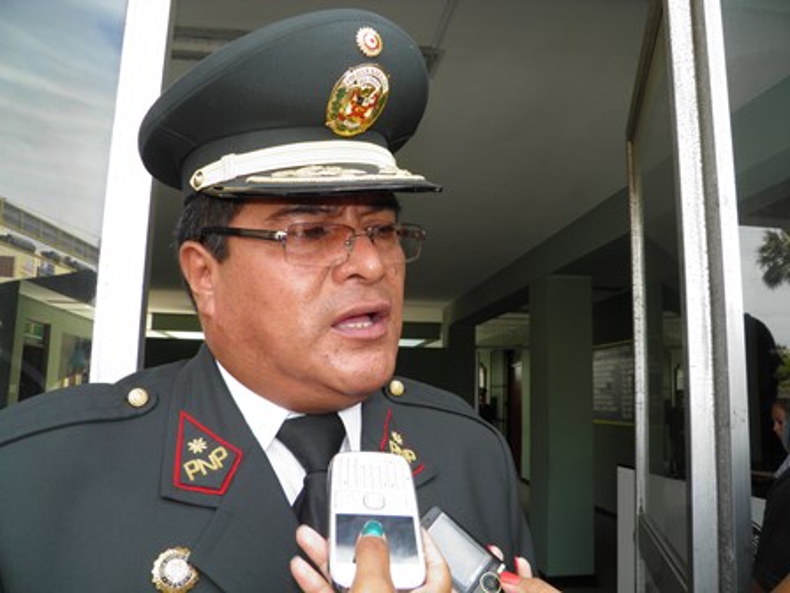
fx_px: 639
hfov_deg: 63.4
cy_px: 296
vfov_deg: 49.7
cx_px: 395
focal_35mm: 28
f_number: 4.5
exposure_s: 1/60
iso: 50
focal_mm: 4.9
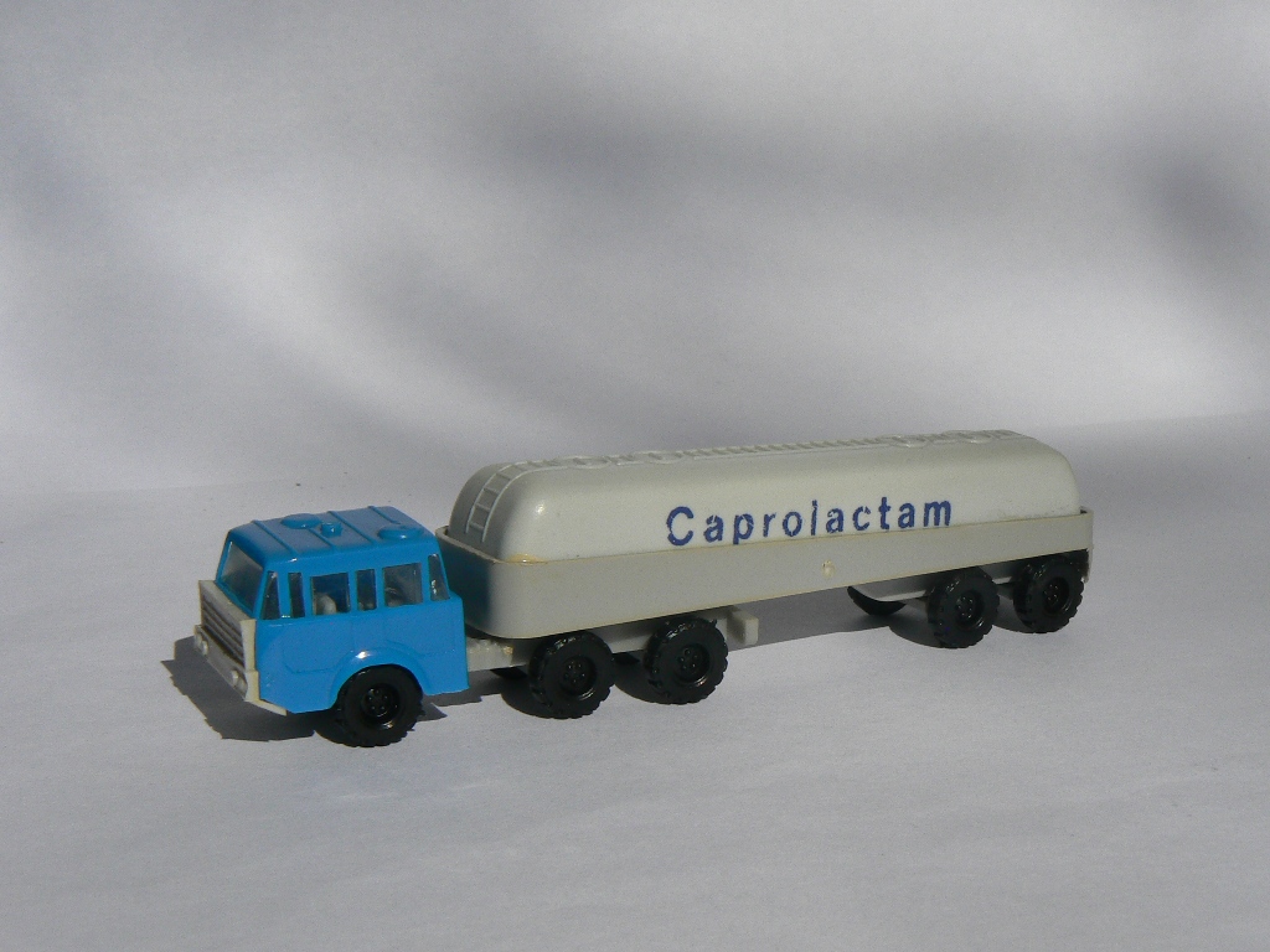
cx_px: 635
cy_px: 476
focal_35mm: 71
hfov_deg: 27.4
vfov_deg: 20.7
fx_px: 2605
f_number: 8
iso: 80
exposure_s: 1/1000
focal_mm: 11.8
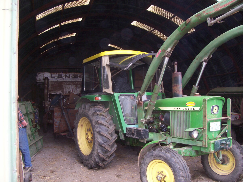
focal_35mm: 34
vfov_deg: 41.8
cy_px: 91
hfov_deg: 54.0
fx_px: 239
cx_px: 122
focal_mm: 5.6
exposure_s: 1/64
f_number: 2.7
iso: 80
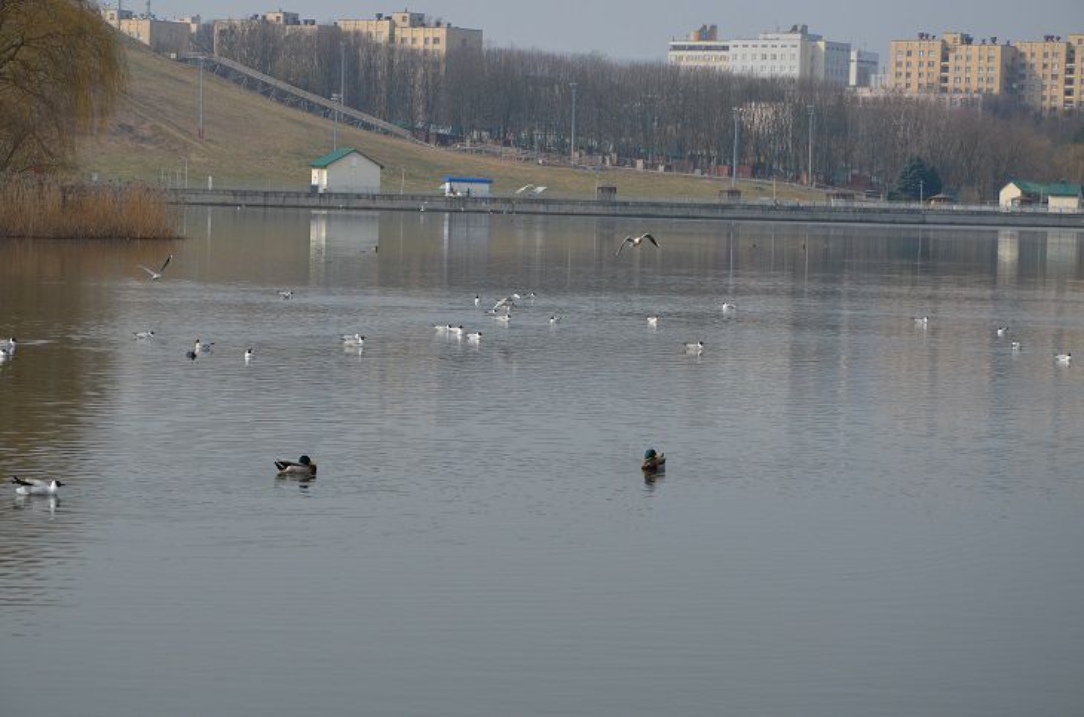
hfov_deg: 18.2
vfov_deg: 12.1
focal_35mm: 112
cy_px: 358
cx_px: 542
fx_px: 3379
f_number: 8
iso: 140
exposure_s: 1/500
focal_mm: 75
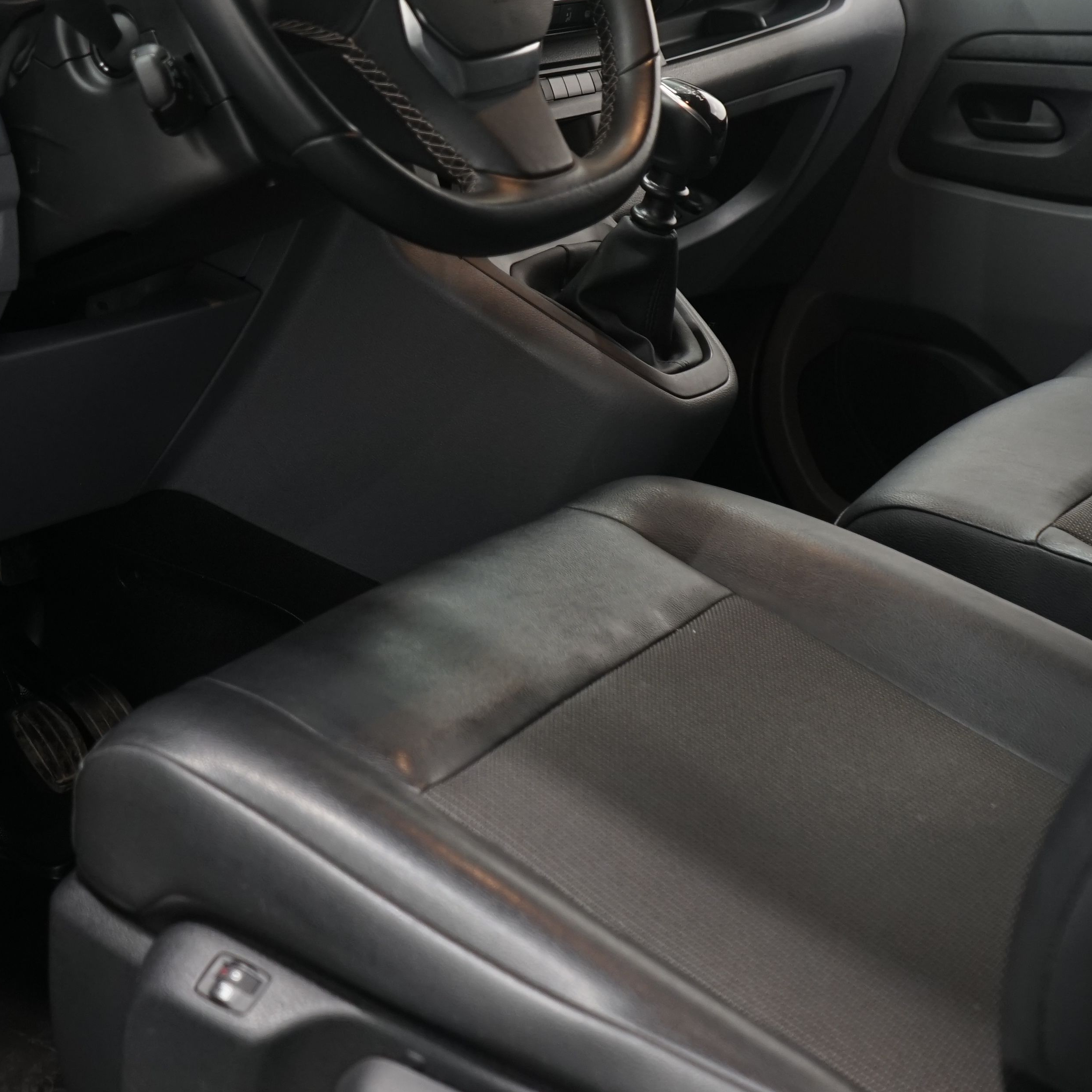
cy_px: 361
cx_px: 291
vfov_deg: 29.8
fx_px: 2034
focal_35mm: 57
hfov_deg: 29.6
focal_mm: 28
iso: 800
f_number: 4.5
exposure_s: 1/15
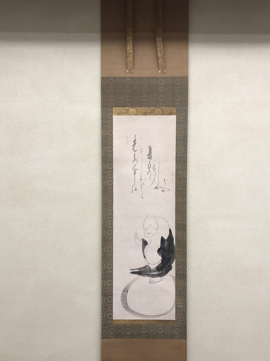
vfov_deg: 56.8
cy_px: 185
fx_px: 333
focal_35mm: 32
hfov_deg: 44.1
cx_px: 144
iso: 40
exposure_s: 1/24
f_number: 1.8
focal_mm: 3.99
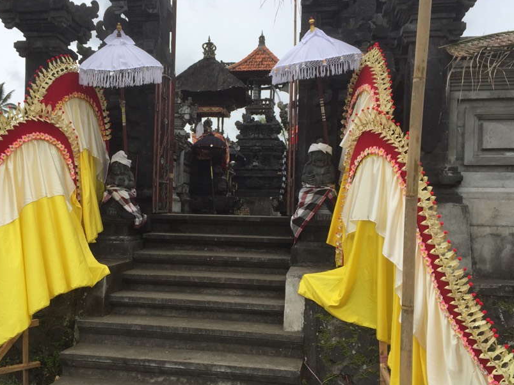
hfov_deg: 49.7
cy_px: 217
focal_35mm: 37
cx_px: 198
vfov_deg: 38.6
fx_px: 549
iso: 32
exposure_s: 1/1883
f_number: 2.2
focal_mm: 4.15
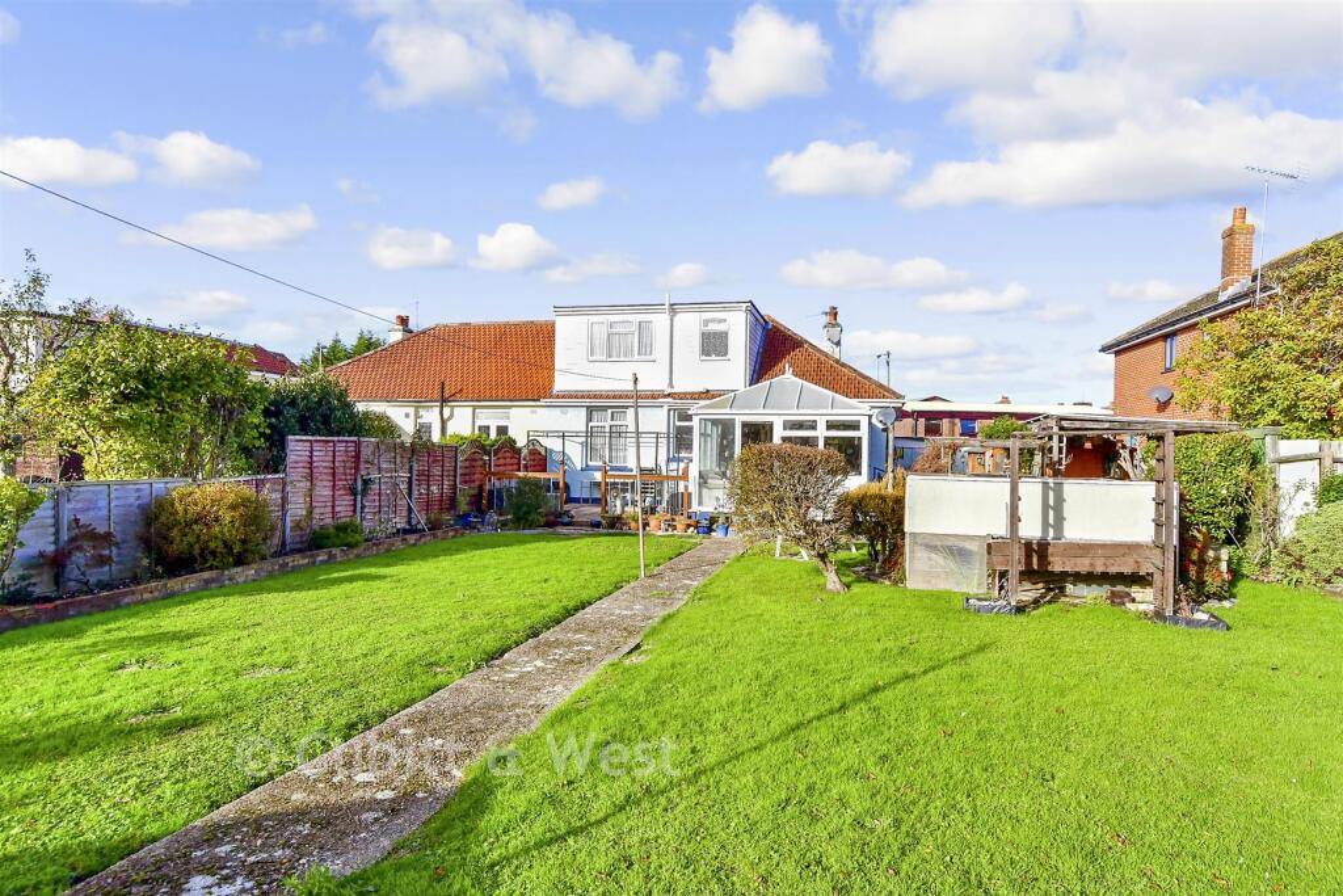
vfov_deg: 57.2
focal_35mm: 22
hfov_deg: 78.6
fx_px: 821
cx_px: 672
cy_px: 448
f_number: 8
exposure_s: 1/640
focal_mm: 15
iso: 400
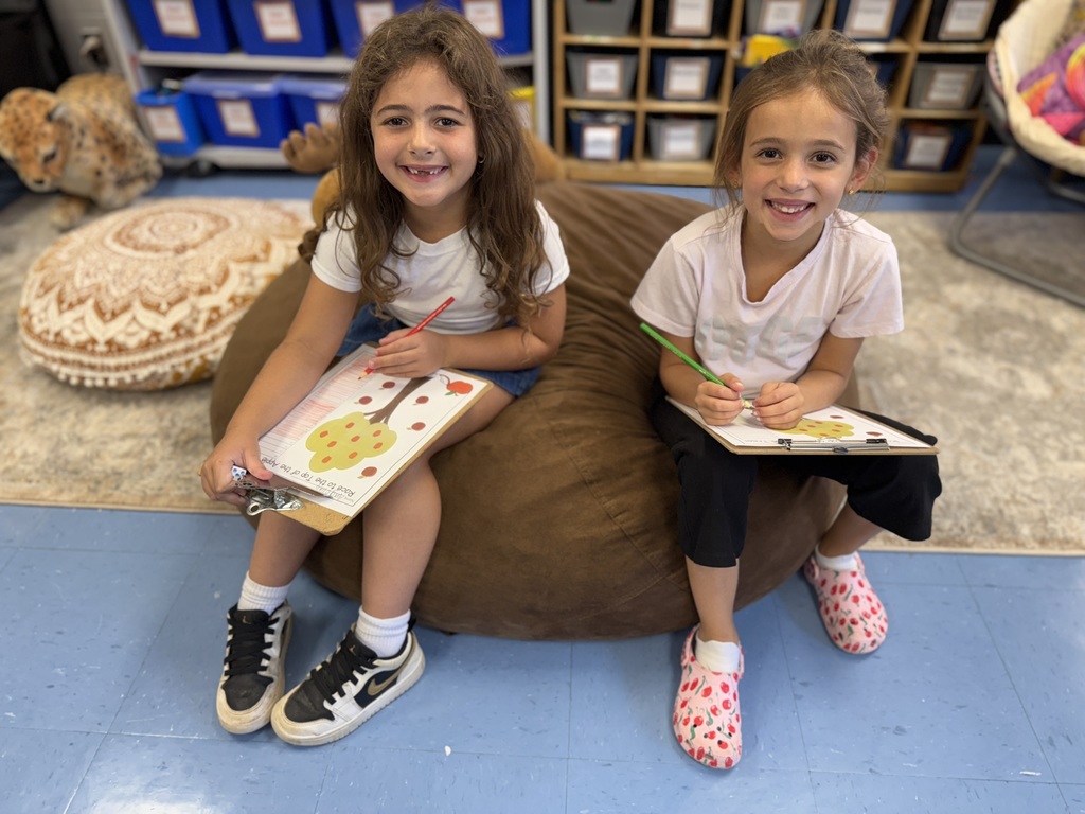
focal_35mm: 24
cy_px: 407
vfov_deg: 56.8
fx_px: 752
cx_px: 542
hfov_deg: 71.6
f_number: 1.78
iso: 160
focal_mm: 6.76
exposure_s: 1/120
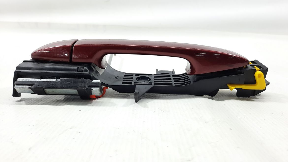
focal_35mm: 28
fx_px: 214
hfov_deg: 67.9
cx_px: 148
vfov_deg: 41.4
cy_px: 68
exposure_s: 1/50
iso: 64
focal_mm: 4.6
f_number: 2
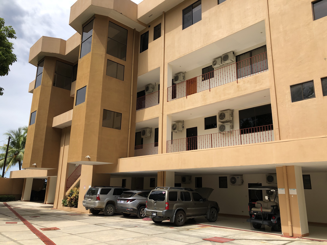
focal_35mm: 28
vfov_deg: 49.7
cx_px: 164
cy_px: 122
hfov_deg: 63.4
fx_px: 265
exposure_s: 1/1656
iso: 20
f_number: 1.8
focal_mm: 4
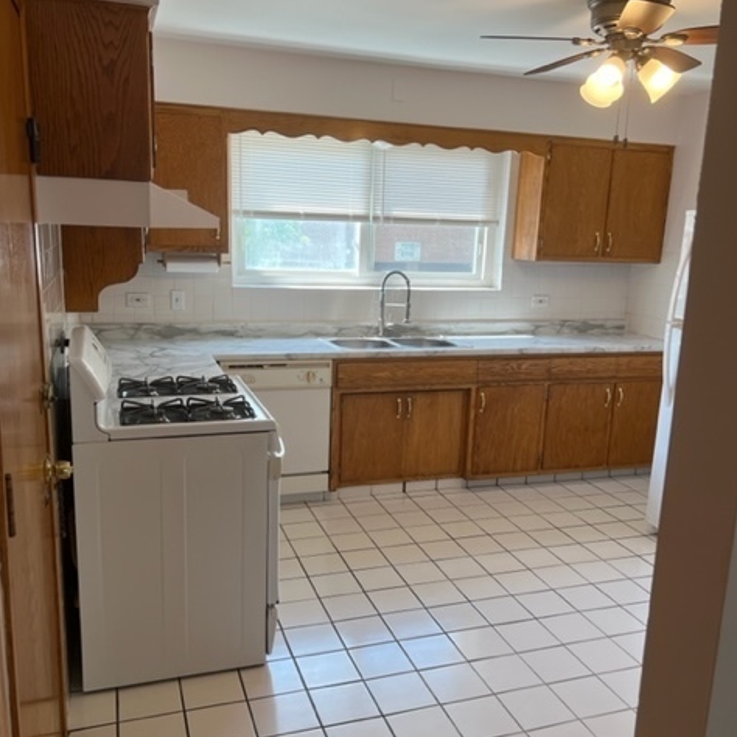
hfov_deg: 52.5
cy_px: 384
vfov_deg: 52.5
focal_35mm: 31
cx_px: 370
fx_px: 747
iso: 50
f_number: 1.5
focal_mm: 5.7
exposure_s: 1/170
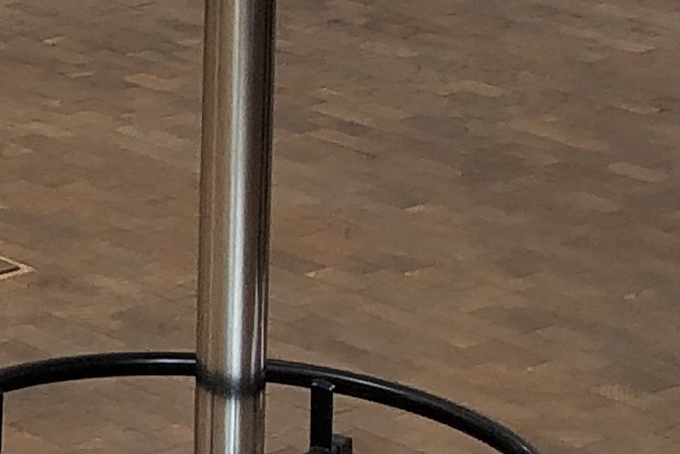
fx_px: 3949
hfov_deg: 9.1
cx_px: -834
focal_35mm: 209
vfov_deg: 6.5
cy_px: -326
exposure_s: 1/100
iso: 32
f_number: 1.8
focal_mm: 3.99
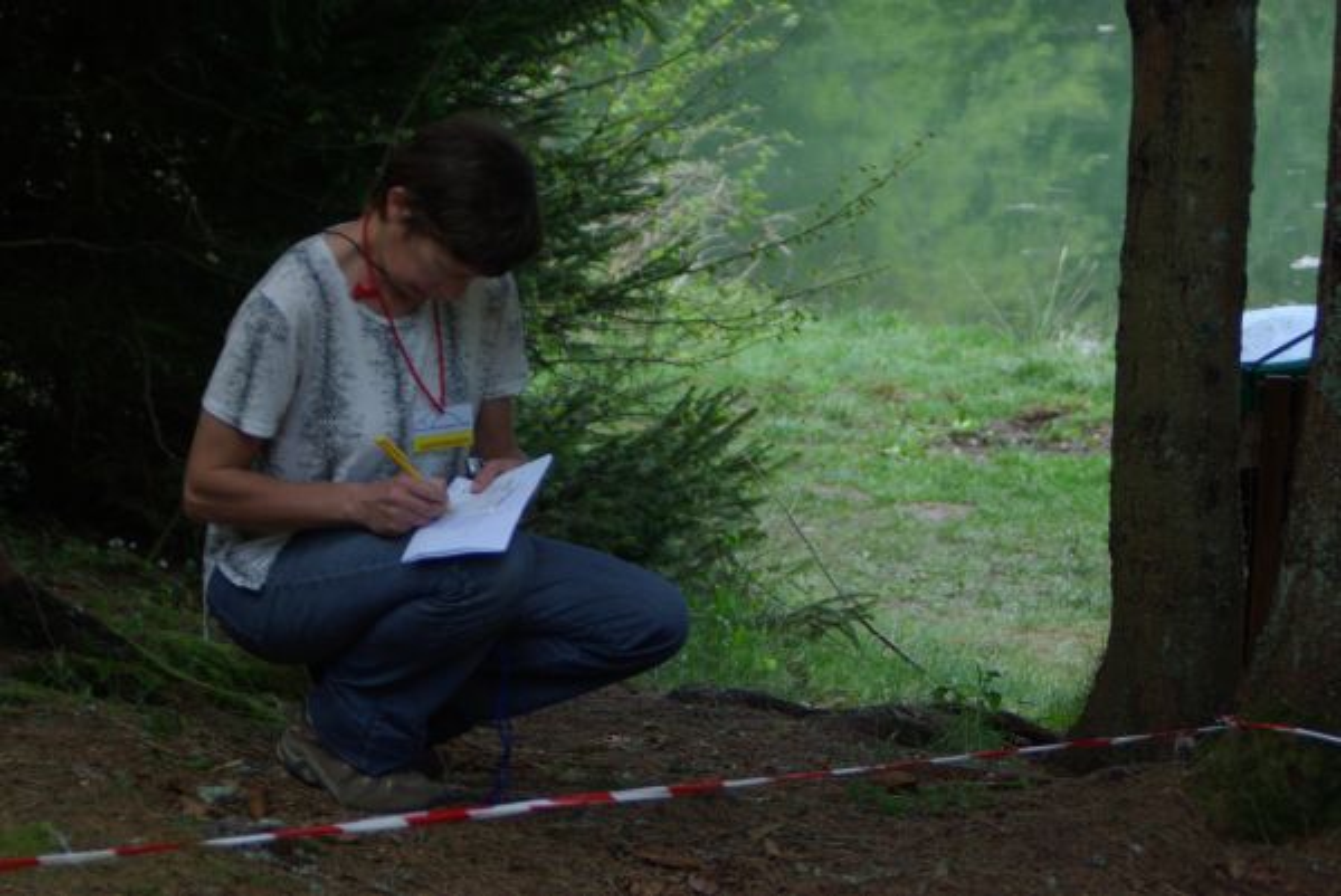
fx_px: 4473
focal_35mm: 120
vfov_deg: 11.4
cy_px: 448
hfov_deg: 17.0
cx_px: 670
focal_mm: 80
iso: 400
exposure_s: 1/90
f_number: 4.5
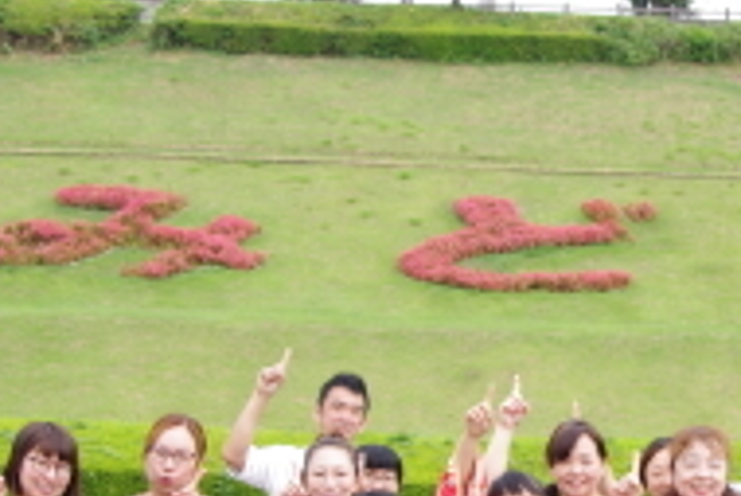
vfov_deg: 13.0
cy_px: 447
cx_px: 667
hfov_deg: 19.1
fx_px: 2163
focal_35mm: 105
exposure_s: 1/100
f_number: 4.5
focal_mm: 26.88
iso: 100
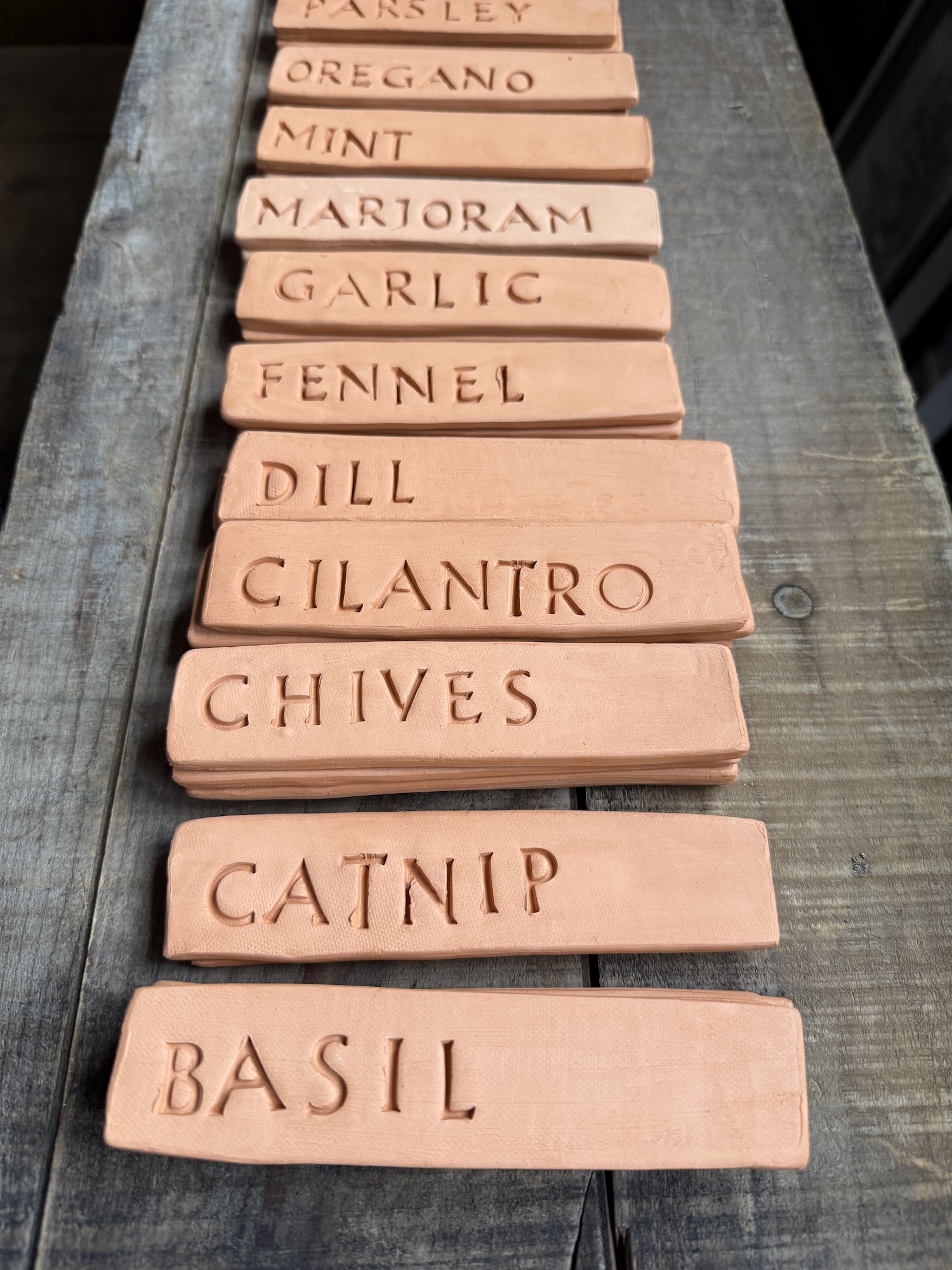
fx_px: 880
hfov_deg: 56.8
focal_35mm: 24
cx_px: 476
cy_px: 635
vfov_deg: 71.6
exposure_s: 1/121
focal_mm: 6.76
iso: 160
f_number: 1.78
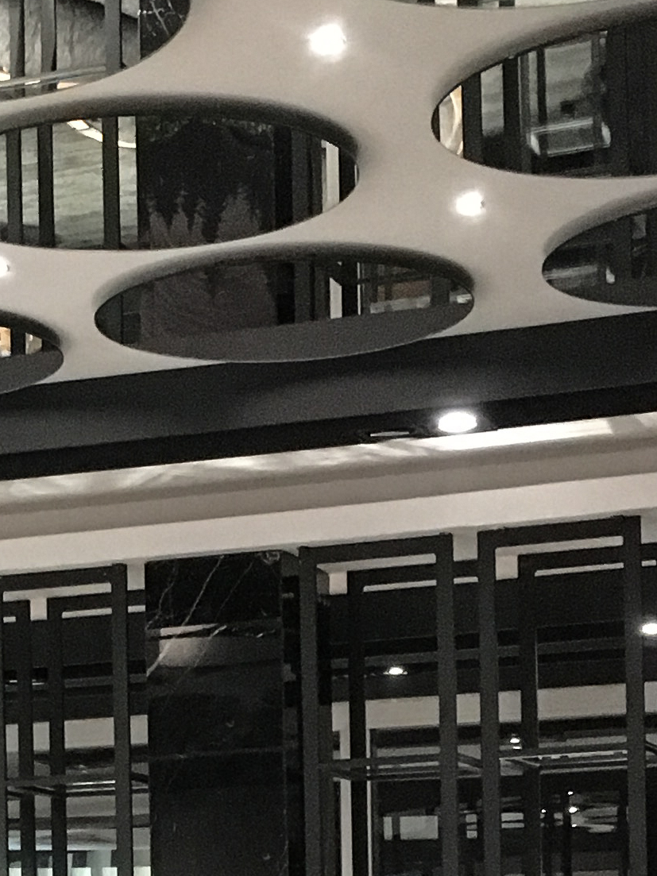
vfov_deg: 17.8
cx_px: -3
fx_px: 2683
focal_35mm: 106
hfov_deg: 13.8
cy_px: 1005
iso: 320
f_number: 2.2
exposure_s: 1/17
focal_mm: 4.15
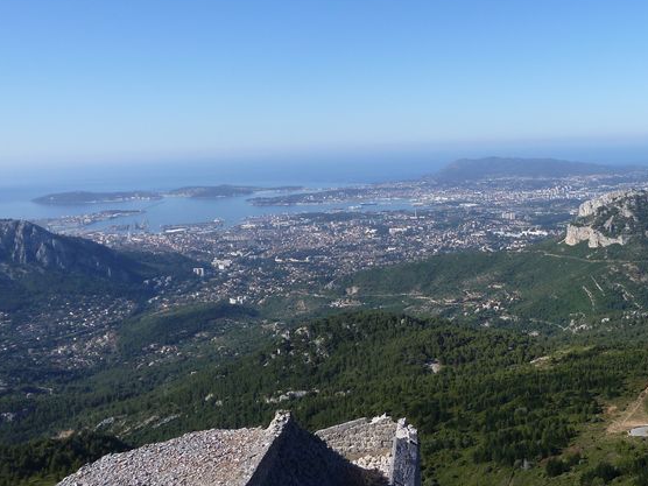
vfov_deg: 39.4
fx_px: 674
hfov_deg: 50.3
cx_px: 439
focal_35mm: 36
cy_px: 183
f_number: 5
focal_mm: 4.1
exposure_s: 1/400
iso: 80
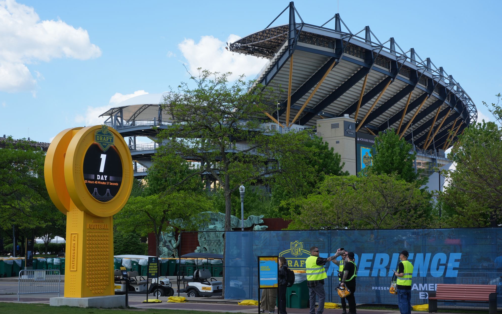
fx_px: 848
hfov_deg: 33.0
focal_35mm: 62
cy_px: 161
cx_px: 248
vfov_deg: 20.9
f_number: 18
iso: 250
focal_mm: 60
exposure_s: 1/60
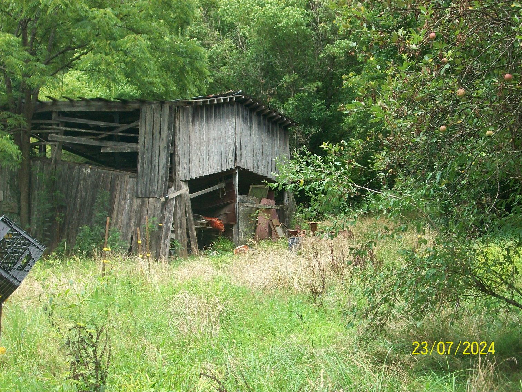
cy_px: 196
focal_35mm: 53
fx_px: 799
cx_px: 261
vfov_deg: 27.5
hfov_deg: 36.2
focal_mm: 8.8
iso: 80
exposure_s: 1/200
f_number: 3.6
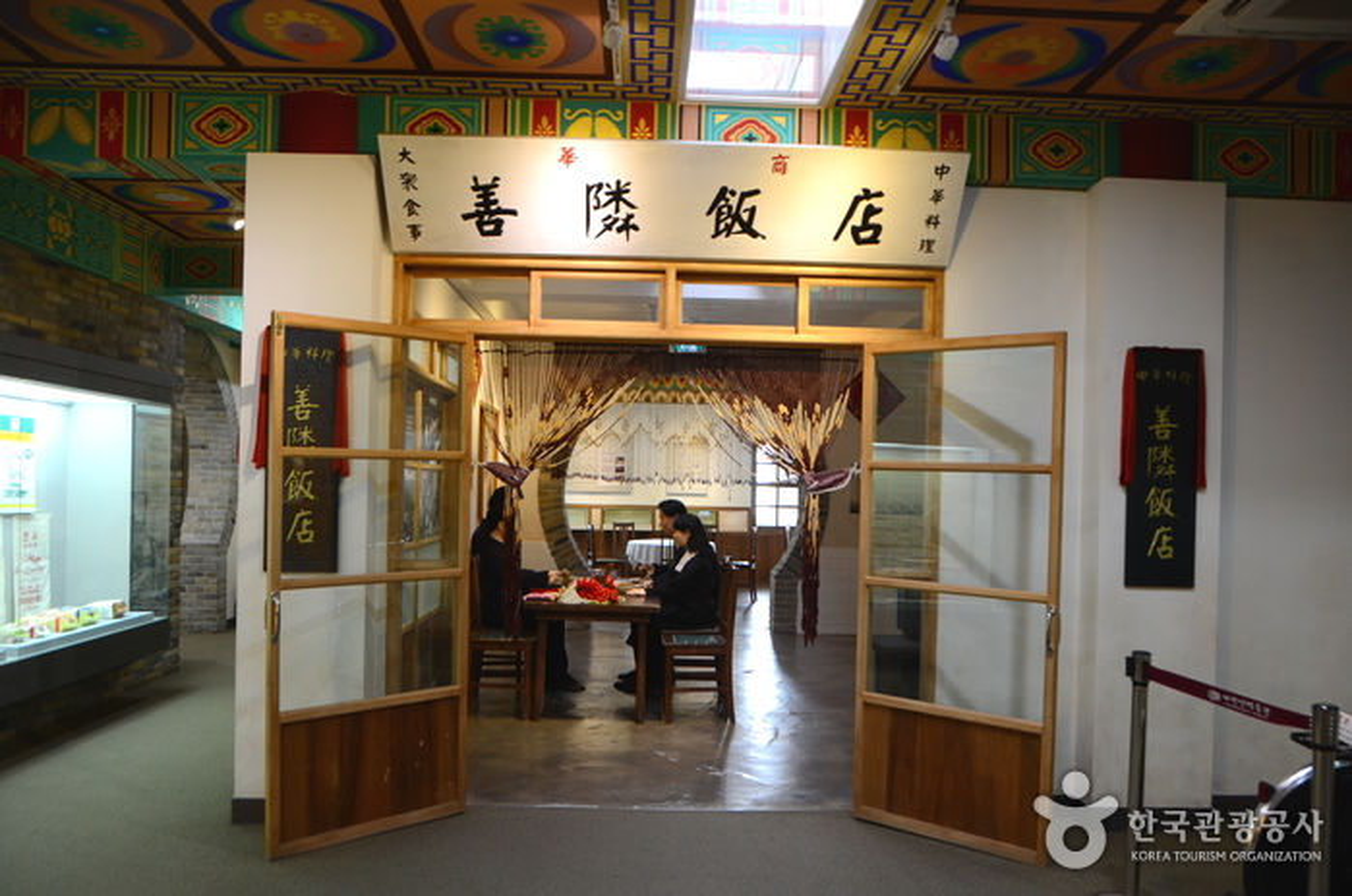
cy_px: 448
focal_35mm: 27
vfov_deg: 47.7
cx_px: 676
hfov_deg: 67.5
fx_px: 1012
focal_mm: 18
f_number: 4
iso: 400
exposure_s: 1/15
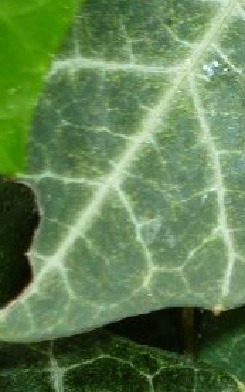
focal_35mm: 555
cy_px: 41
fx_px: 5932
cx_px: 456
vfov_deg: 3.8
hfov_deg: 2.4
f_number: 5.9
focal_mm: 22
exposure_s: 1/60
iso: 100
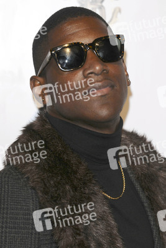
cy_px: 124
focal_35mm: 120
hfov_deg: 11.4
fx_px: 829
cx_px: 83
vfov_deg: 17.1
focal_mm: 80
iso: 320
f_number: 4
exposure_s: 1/160
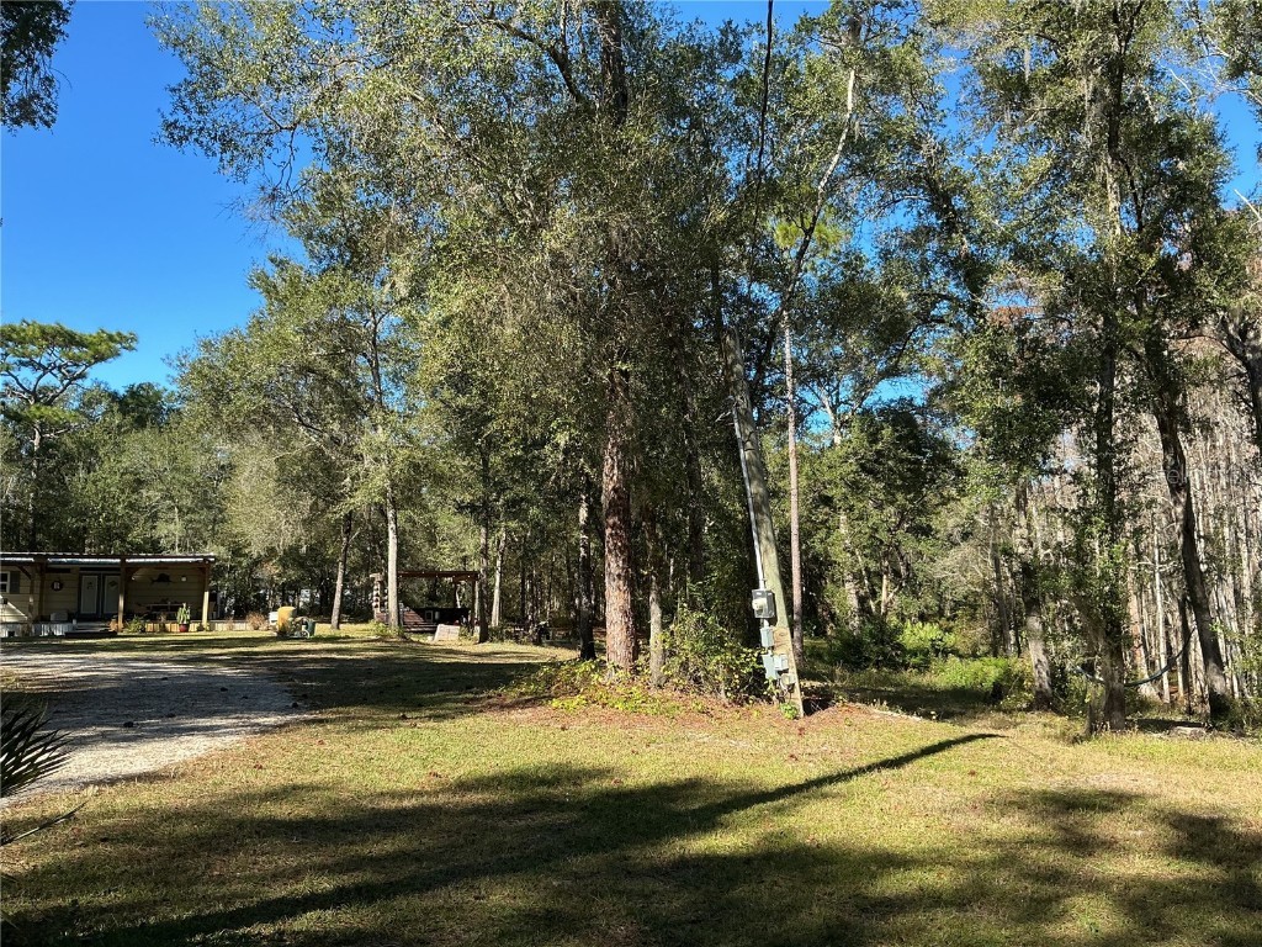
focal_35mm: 29
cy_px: 474
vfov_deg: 48.2
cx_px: 631
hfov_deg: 61.7
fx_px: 1057
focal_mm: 3
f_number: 1.8
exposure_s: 1/586
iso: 25
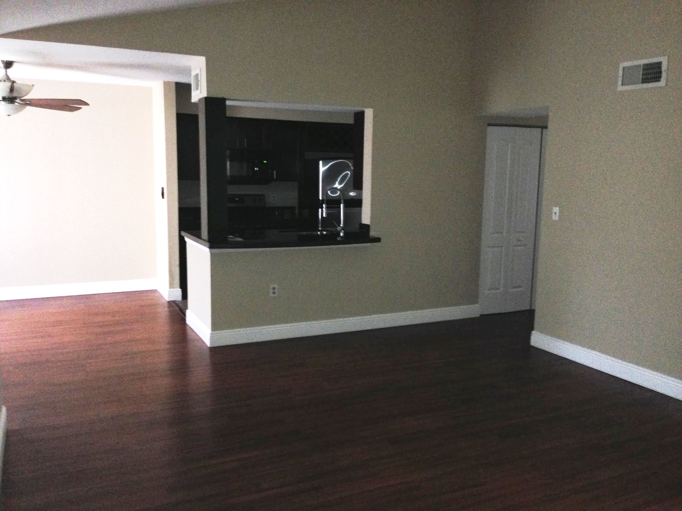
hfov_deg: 55.4
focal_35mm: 33
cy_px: 256
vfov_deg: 42.9
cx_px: 341
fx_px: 650
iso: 250
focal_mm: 4.12
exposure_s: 1/16
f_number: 2.4
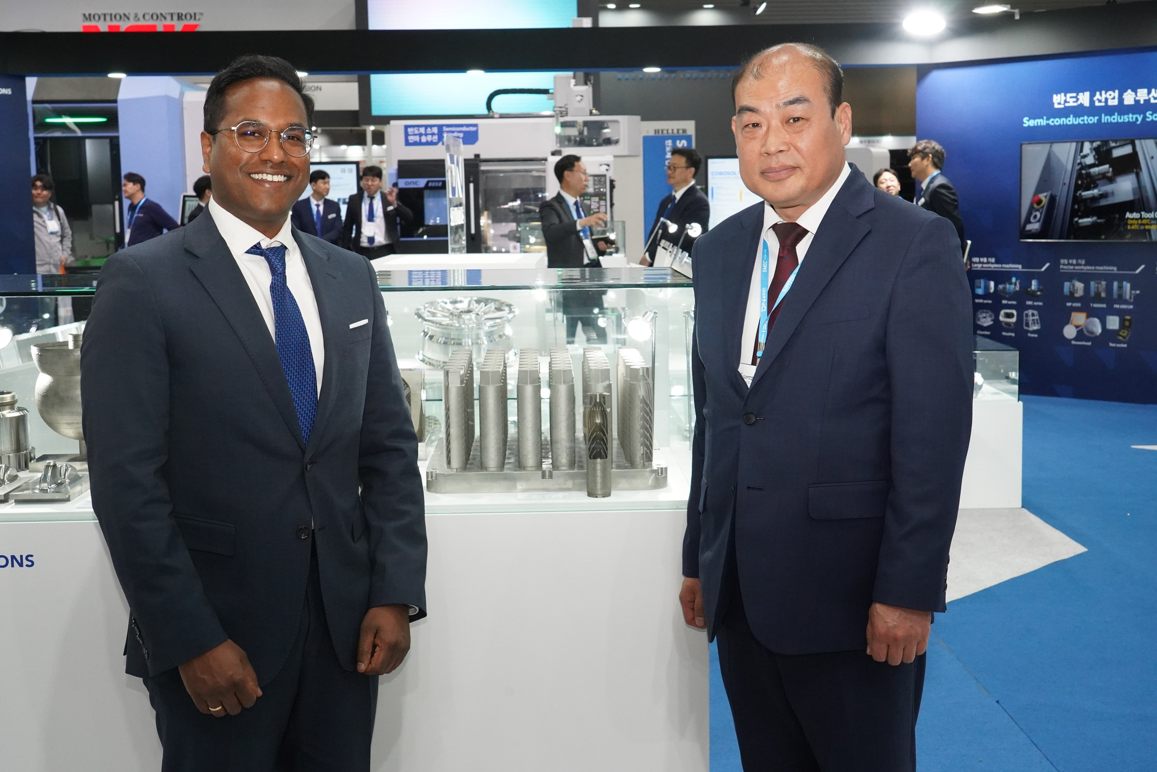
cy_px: 386
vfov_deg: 29.2
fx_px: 1478
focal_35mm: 46
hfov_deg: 42.7
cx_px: 578
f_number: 11
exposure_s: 1/250
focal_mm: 46
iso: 6400
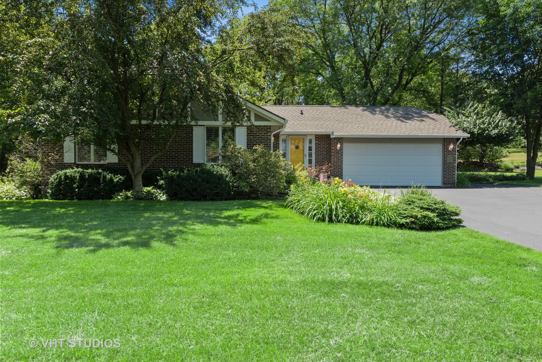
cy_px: 181
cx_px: 271
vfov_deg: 53.2
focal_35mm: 24
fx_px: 361
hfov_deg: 73.7
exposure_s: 1/100
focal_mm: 24
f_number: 8
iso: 200
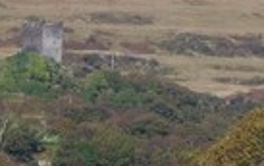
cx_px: -10
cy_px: 54
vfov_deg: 2.9
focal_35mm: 456
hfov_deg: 4.6
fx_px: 3285
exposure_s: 1/500
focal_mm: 28
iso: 64
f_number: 4.5
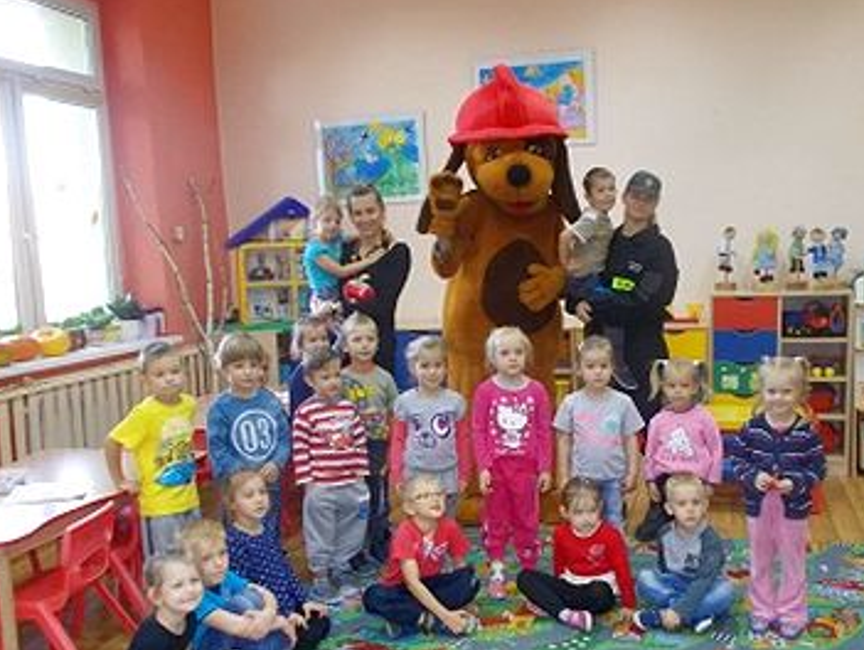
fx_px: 924
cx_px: 502
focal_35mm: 37
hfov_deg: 49.9
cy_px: 371
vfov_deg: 38.7
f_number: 3.2
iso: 320
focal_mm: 4.6
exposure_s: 1/50
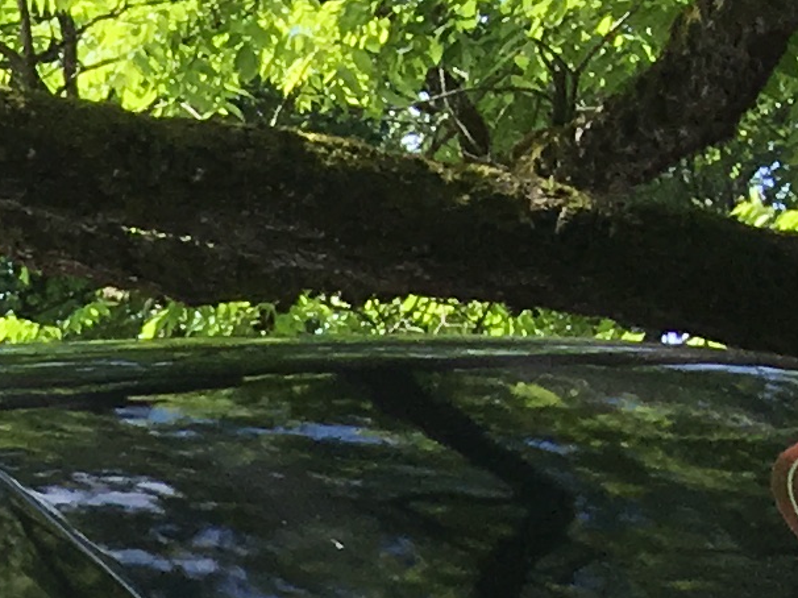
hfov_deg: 8.5
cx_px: -1661
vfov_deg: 6.8
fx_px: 4447
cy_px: 1878
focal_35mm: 193
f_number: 2.2
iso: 25
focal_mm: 4.15
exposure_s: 1/516
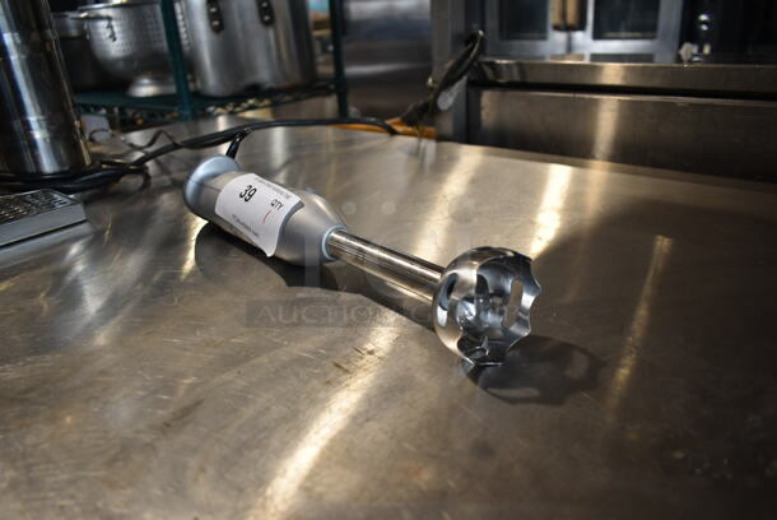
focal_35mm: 27
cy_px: 260
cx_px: 388
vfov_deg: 48.0
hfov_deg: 67.3
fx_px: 583
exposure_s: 1/30
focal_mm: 18
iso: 200
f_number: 3.5
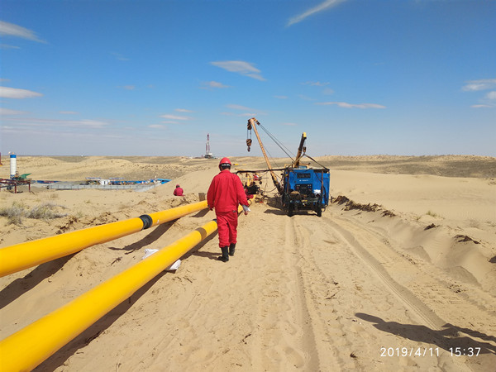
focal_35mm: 26
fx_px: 373
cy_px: 186
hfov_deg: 67.3
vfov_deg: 53.1
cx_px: 248
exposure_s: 1/1651
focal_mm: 3.81
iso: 100
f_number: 2.2
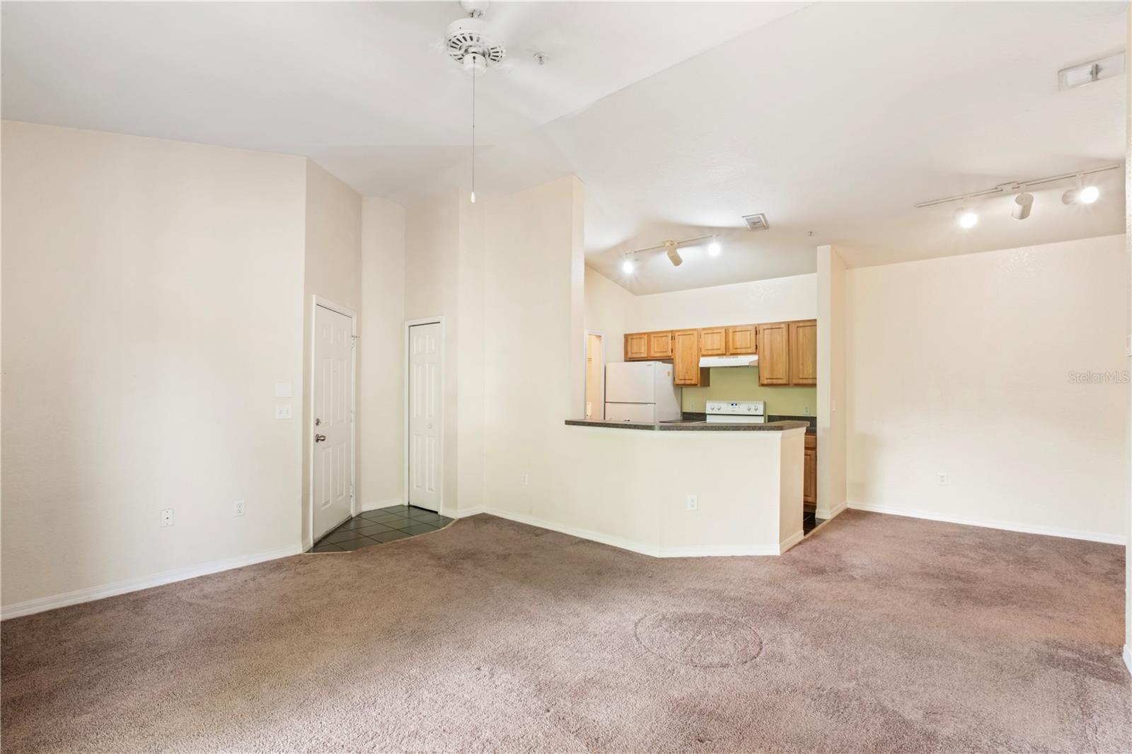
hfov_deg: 93.3
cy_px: 377
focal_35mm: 17
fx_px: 534
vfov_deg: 70.4
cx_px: 566
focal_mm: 11.1
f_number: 9
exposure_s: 1.5
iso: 320
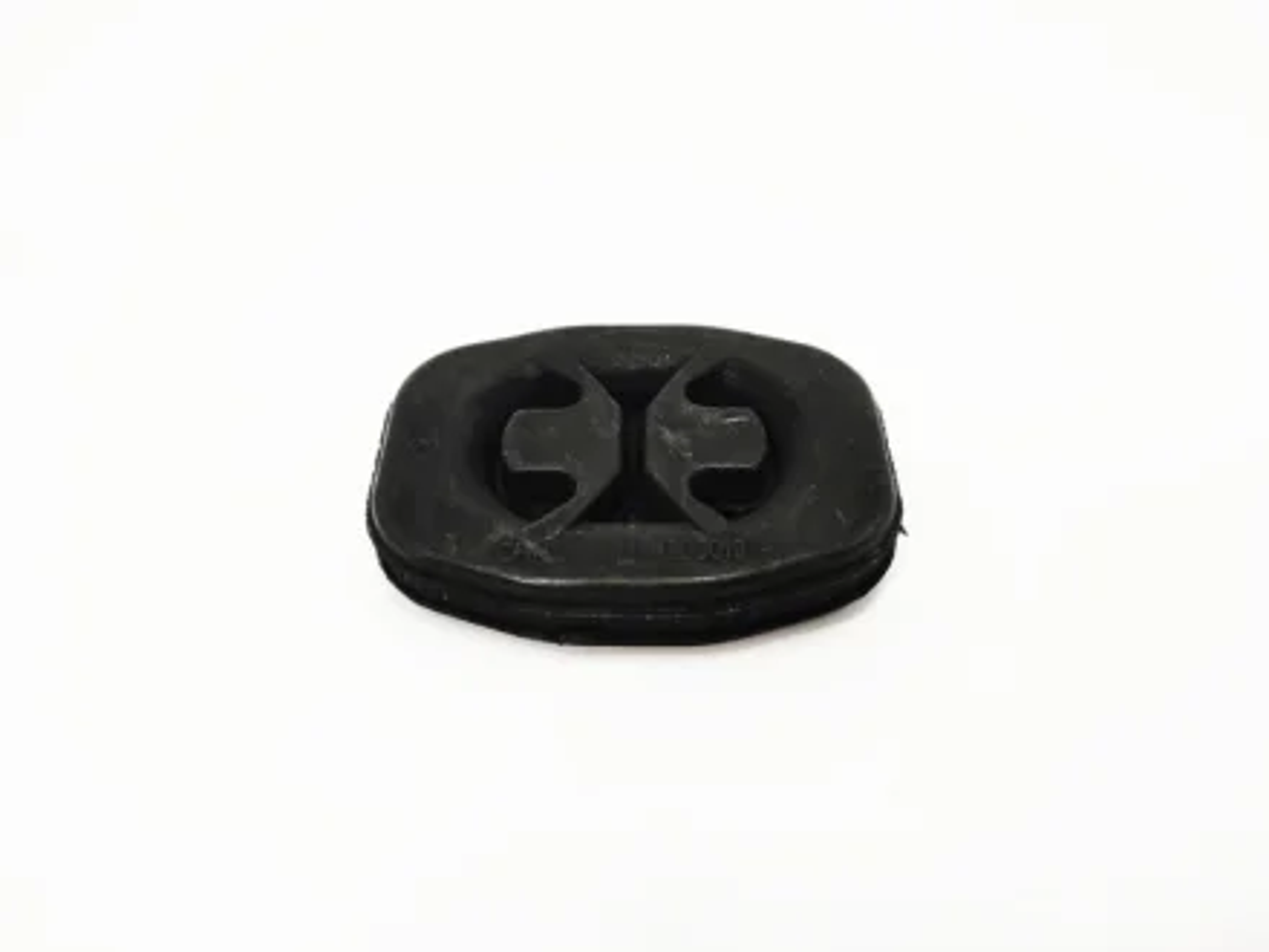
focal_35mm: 26
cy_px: 476
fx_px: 953
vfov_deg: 53.1
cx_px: 634
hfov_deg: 67.3
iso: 112
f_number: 1.75
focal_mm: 4.75
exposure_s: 1/116
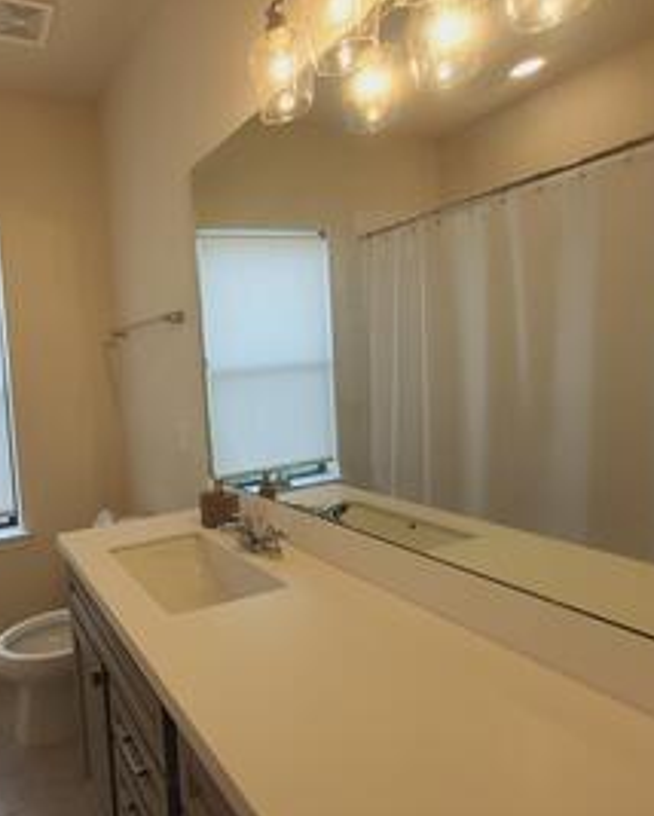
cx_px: 122
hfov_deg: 64.1
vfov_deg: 83.2
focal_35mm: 19
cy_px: 400
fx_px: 459
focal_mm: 1.74
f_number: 2.2
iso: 40
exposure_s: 1/120
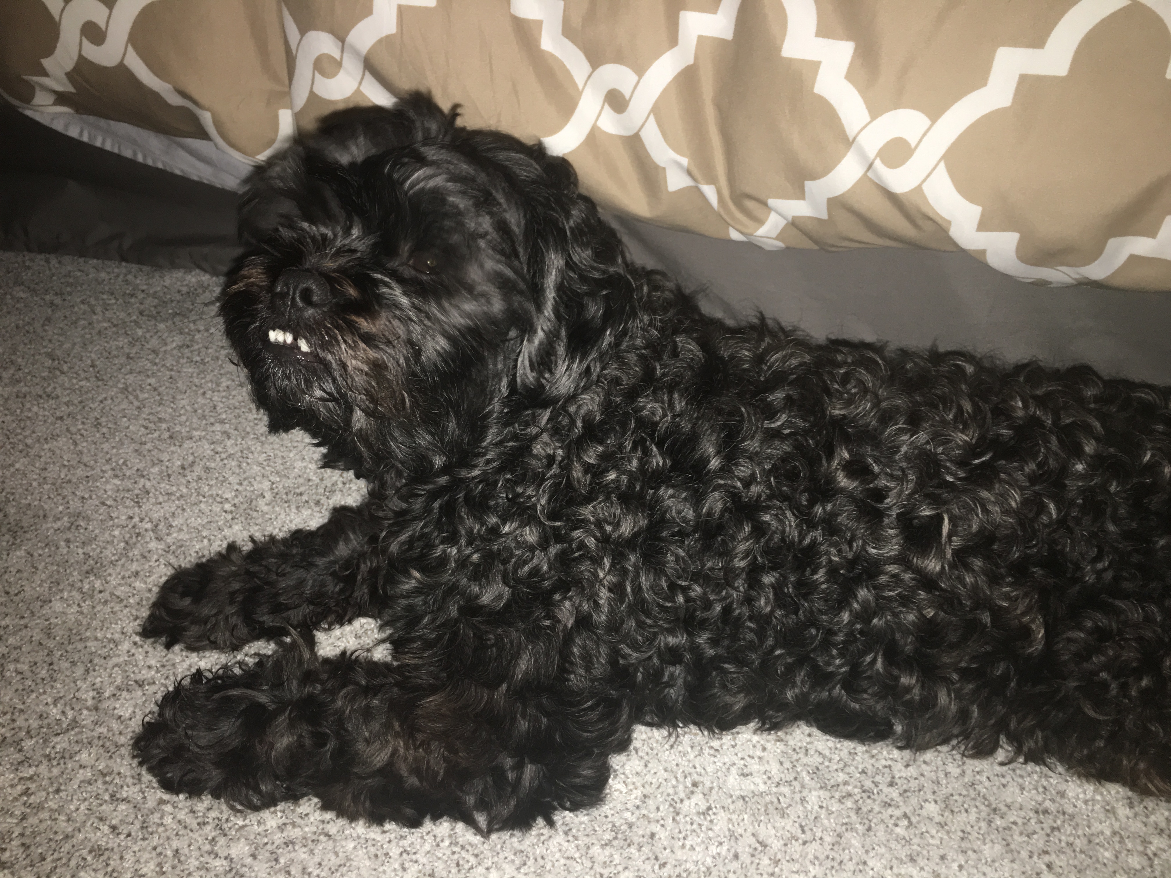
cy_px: 439
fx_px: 981
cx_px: 586
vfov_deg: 48.2
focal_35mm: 29
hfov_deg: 61.7
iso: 64
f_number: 2.2
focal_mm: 4.15
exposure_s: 1/16
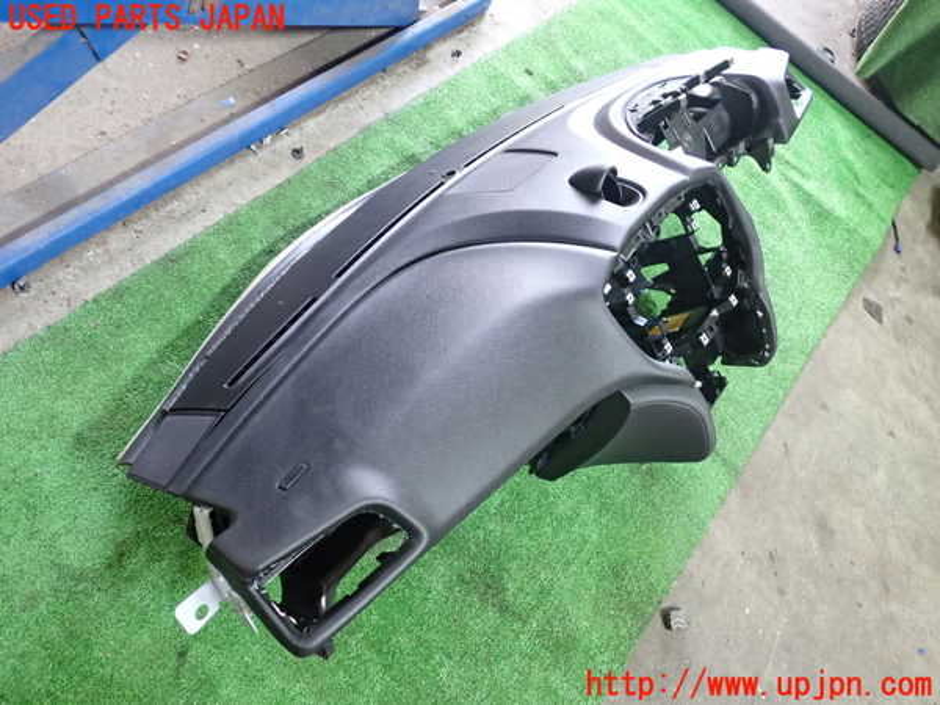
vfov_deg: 46.8
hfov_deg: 60.0
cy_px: 352
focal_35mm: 30
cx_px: 470
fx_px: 815
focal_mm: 5.4
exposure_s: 1/30
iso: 400
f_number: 2.3
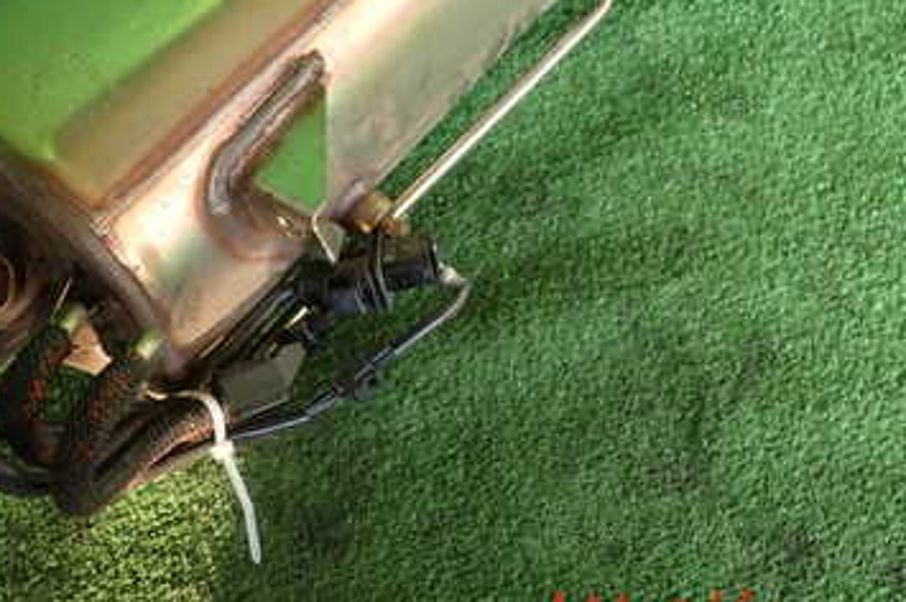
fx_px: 1106
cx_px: 365
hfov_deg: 44.3
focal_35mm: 44
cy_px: 77
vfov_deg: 29.4
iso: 200
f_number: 2
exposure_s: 1/50
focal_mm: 4.5
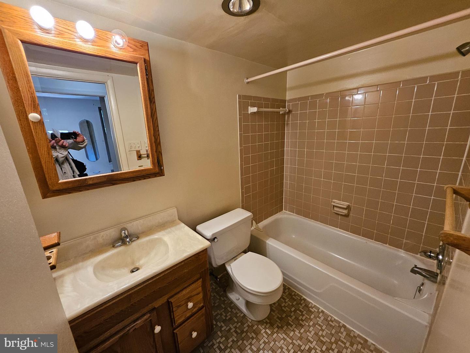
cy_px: 176
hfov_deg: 106.2
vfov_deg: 89.9
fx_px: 177
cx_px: 235
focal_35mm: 13
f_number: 2.2
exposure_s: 1/60
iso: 200
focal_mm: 1.7
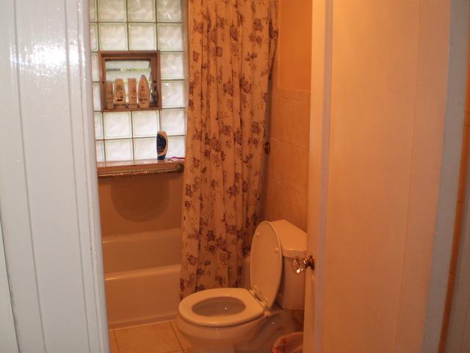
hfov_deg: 51.4
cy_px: 176
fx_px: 489
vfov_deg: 39.7
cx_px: 235
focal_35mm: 36
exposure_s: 1/30
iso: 125
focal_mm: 6.3
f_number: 3.1
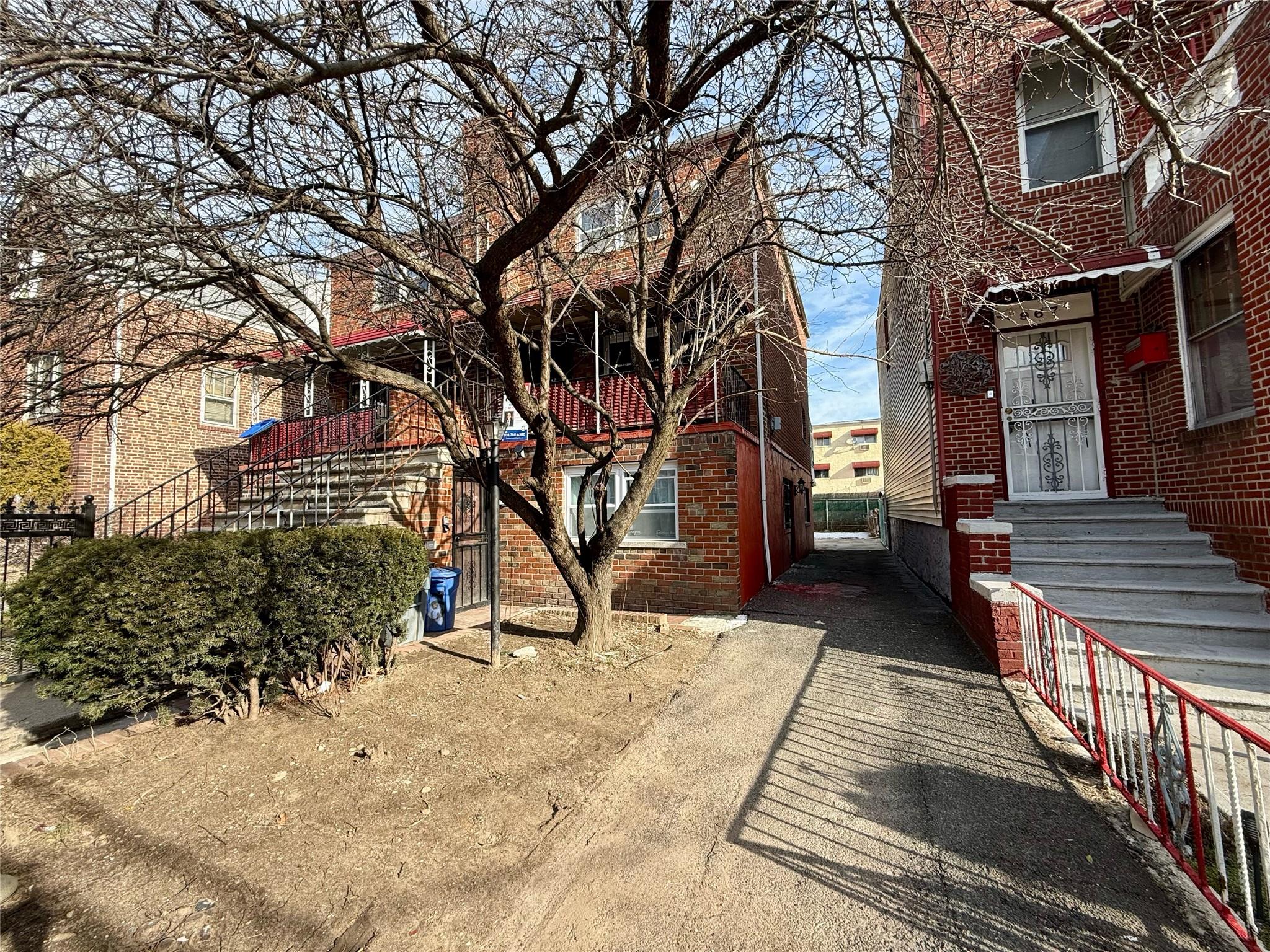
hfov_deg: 102.1
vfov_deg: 85.7
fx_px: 514
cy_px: 476
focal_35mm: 14
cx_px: 635
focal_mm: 2.22
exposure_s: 1/701
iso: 64
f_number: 2.2
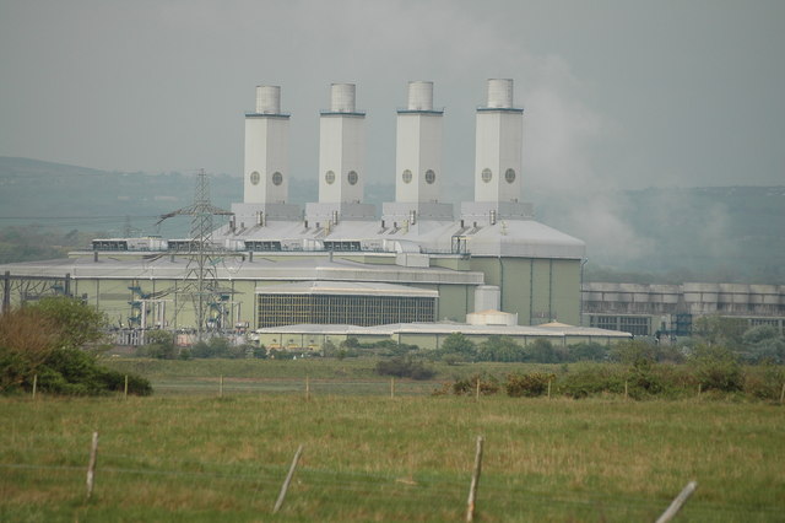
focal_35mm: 225
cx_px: 392
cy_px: 262
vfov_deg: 6.1
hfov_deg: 9.2
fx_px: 4904
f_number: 5.3
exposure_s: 1/2000
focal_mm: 150
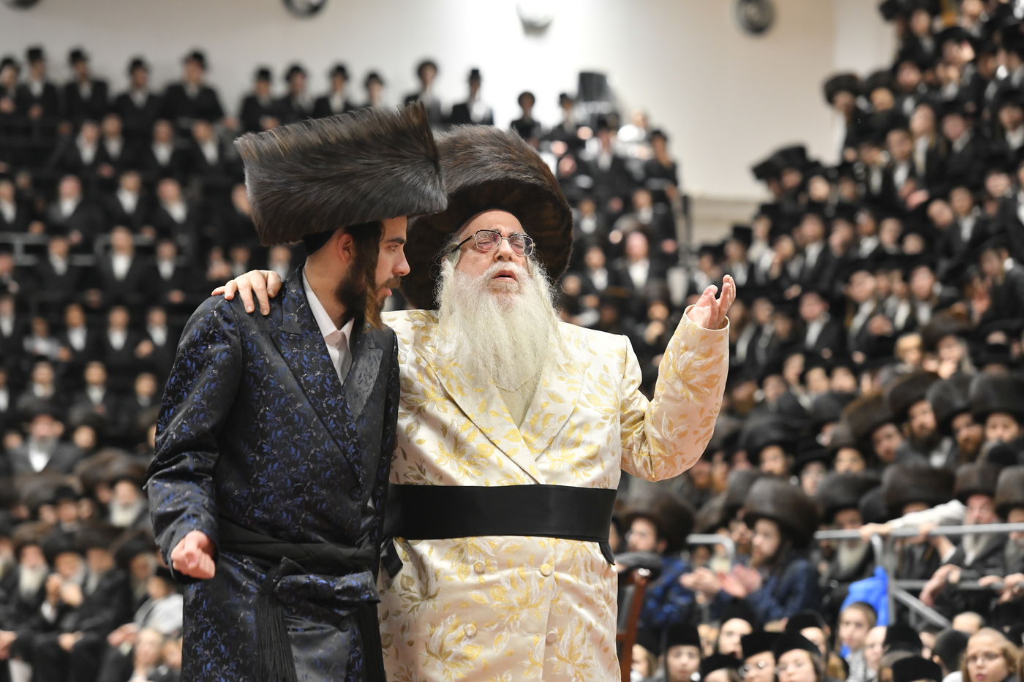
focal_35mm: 130
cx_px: 512
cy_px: 341
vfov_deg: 10.5
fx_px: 3697
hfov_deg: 15.8
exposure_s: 1/125
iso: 1600
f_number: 5.6
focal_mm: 130
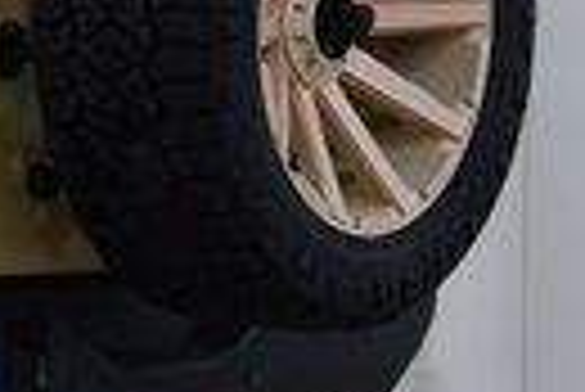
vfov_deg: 4.9
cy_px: 128
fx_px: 4555
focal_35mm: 280
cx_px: -666
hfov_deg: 7.0
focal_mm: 38
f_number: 8
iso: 1600
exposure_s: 1/60
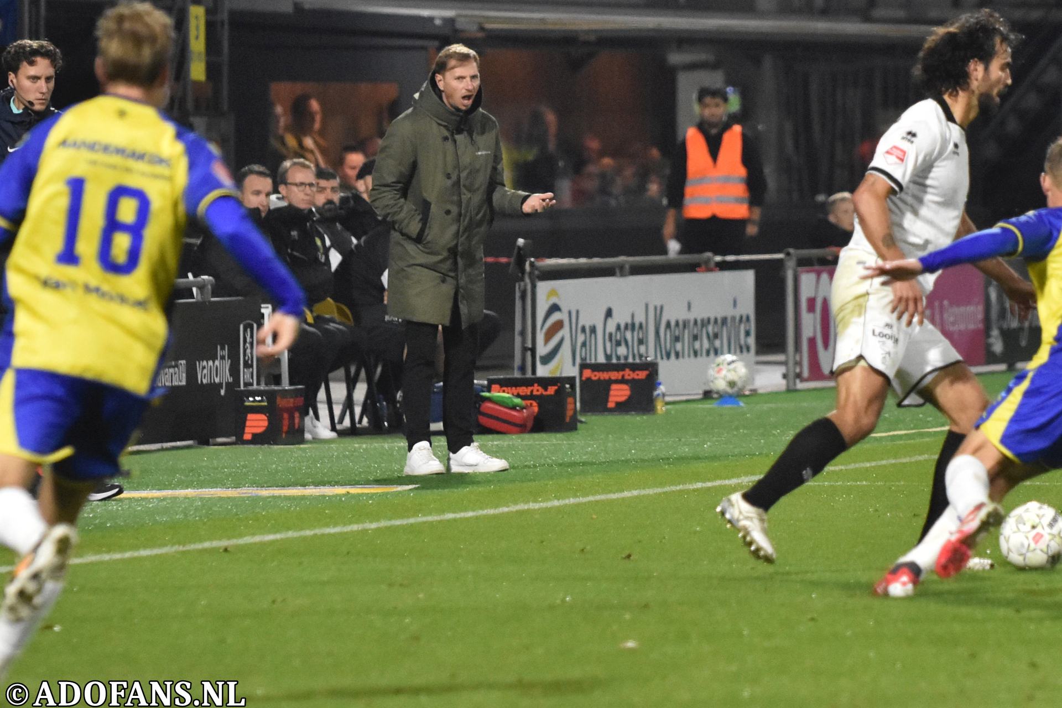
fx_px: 7743
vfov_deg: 5.2
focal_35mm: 262
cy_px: 354
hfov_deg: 7.8
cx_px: 531
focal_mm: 175
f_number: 2.8
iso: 2500
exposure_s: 1/800
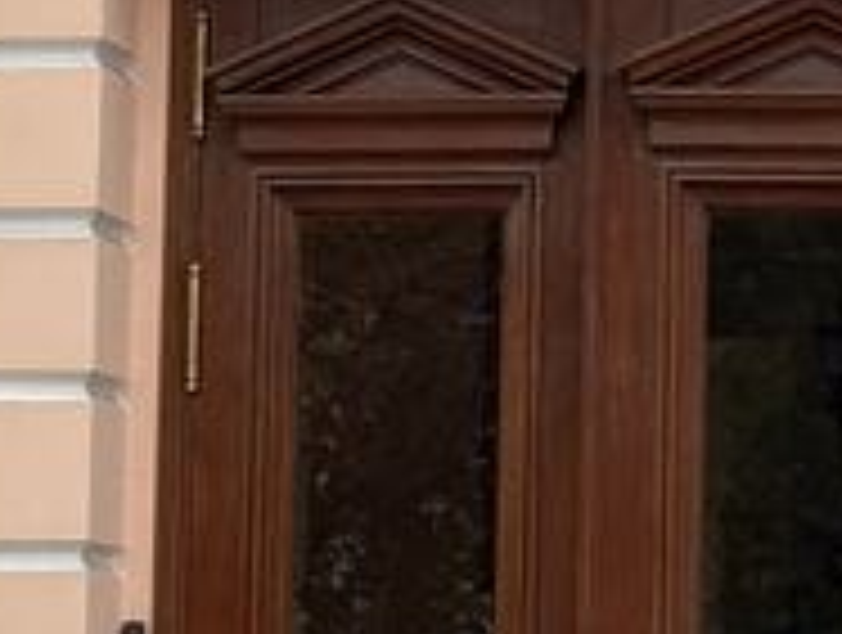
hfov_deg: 8.9
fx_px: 5410
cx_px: 797
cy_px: 229
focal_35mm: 222
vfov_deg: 6.7
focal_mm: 6
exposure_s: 1/137
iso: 20
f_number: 2
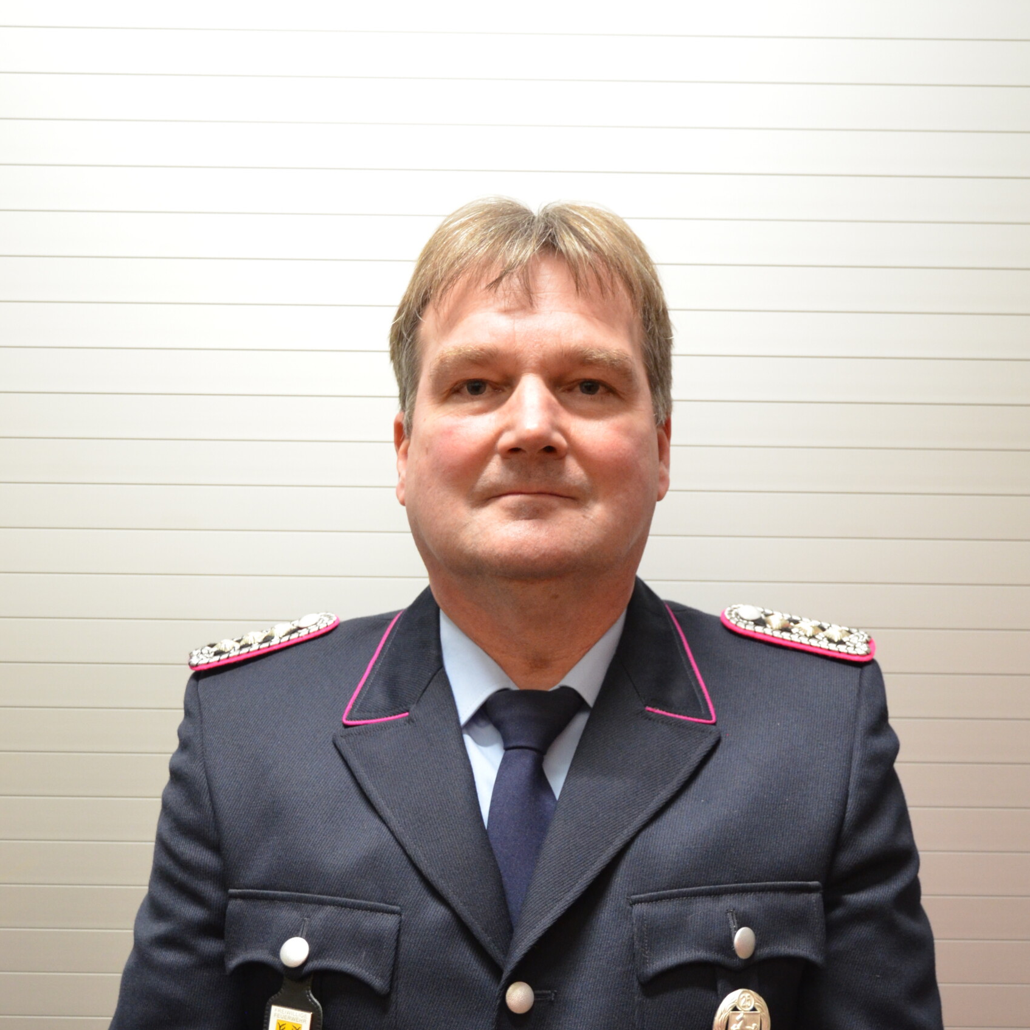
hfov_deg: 34.0
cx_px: 515
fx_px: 1683
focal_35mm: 50
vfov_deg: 33.6
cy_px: 723
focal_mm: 26
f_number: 4.2
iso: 1600
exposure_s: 1/25
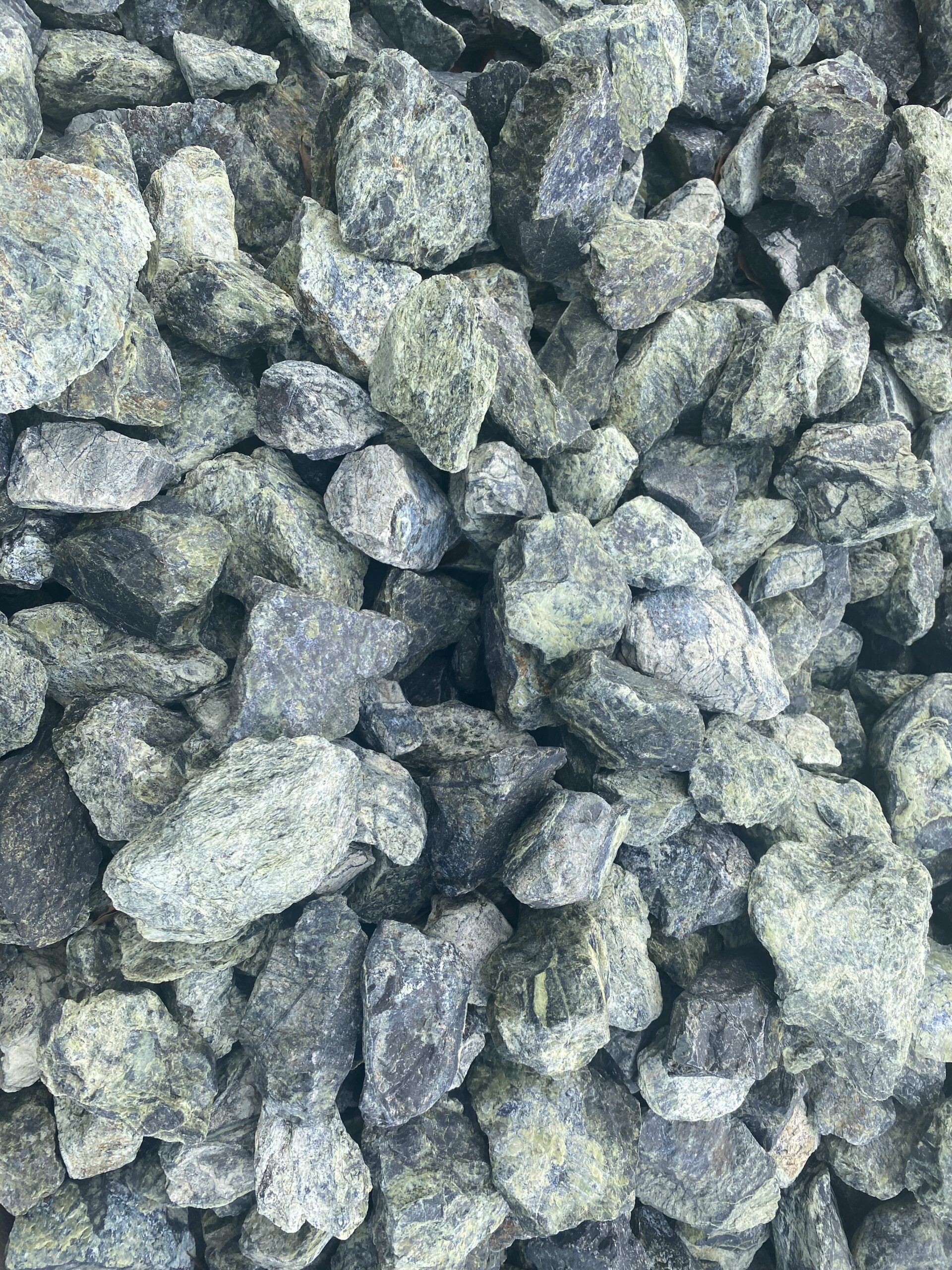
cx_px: 476
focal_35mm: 26
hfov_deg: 53.1
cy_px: 635
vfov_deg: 67.3
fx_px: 953
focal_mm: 4.25
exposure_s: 1/562
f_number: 1.8
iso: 32
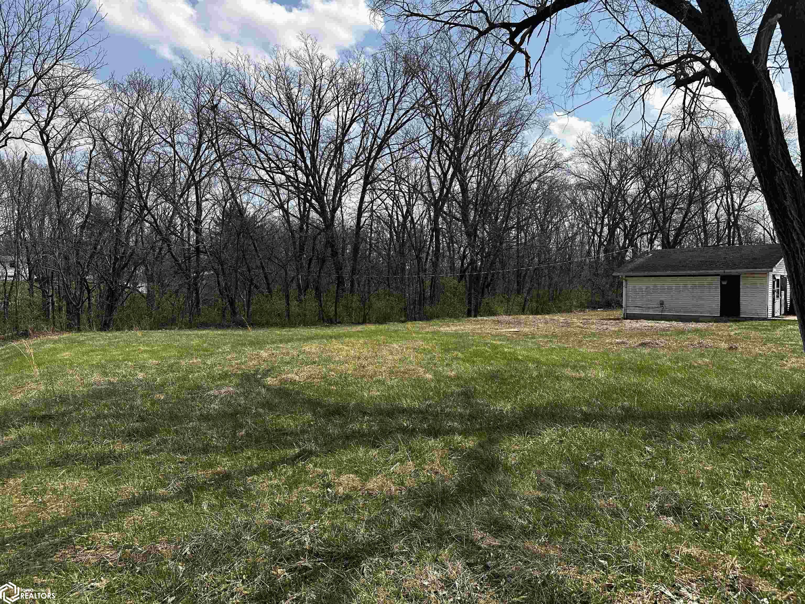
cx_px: 402
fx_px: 558
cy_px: 302
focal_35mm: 24
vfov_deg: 56.8
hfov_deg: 71.6
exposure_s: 1/4762
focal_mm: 6.86
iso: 80
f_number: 1.78
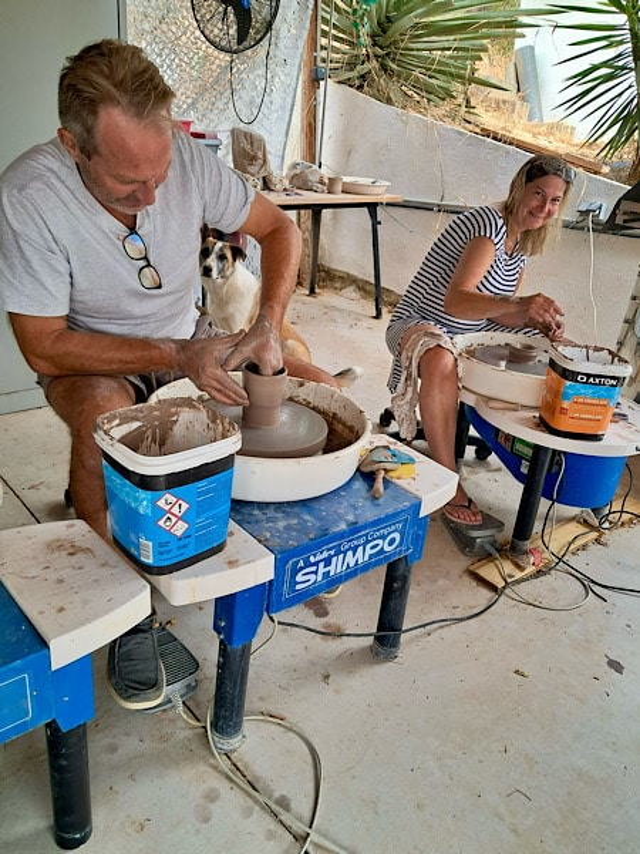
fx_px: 666
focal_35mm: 27
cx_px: 320
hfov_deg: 51.4
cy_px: 427
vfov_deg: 65.3
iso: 50
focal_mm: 4
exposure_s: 1/60
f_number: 1.8
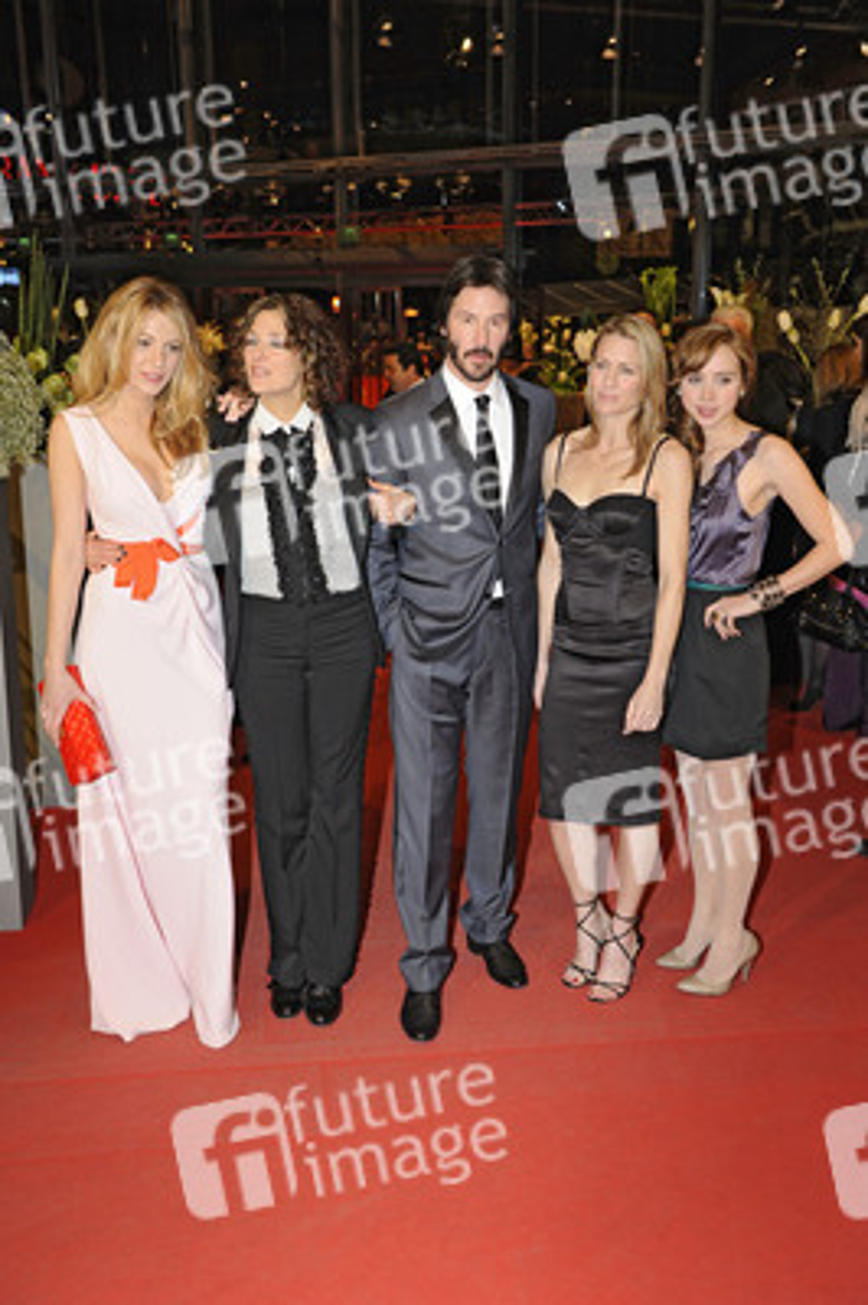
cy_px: 652
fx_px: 1377
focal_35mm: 38
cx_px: 434
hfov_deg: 35.0
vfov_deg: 50.7
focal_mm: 38
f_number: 5.6
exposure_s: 1/125
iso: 800
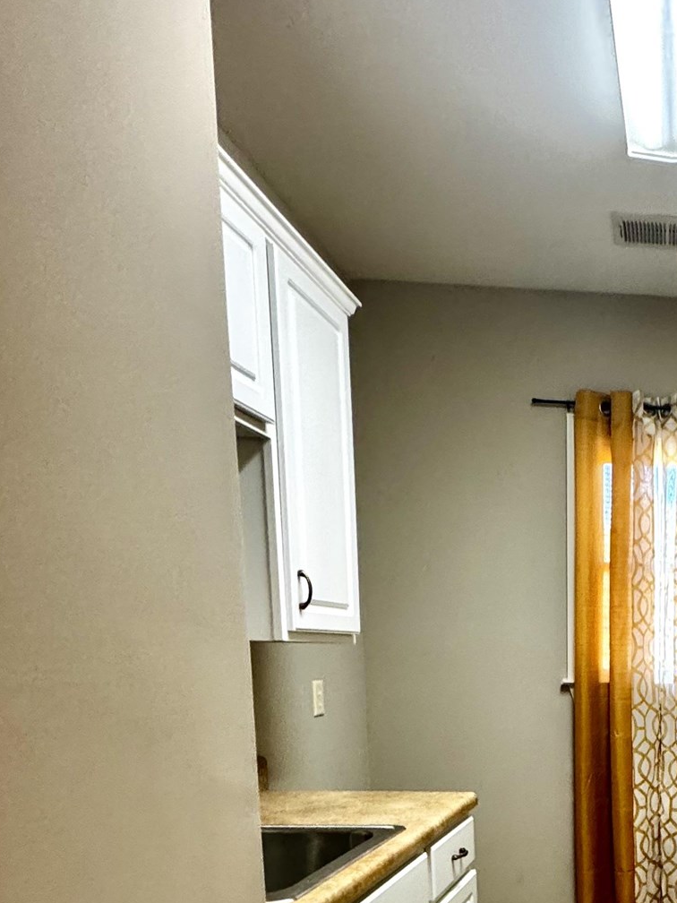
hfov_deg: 37.3
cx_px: 739
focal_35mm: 32
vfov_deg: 51.9
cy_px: 765
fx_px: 834
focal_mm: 2.22
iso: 250
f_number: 2.2
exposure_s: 1/60
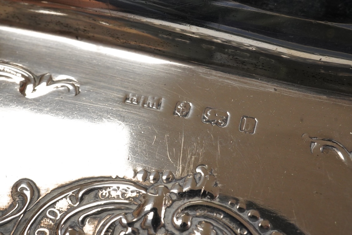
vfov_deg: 29.9
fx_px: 440
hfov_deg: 43.6
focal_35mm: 45
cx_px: 176
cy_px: 118
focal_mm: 30
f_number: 20
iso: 2500
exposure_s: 1/100
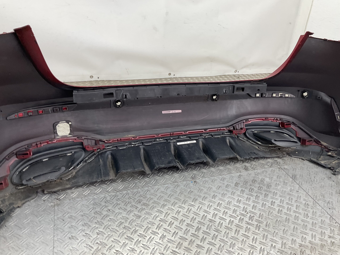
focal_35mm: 29
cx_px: 170
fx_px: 285
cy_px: 128
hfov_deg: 61.7
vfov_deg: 48.2
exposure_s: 1/120
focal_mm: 3
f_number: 1.8
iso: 40
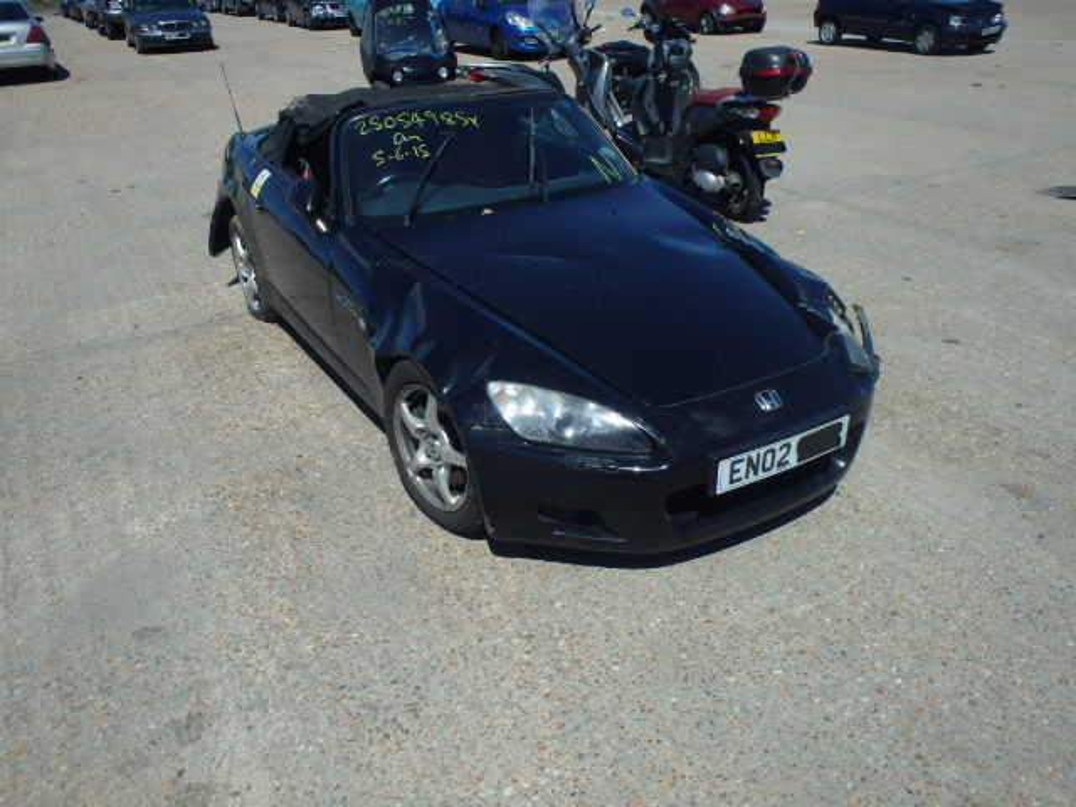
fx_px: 870
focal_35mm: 28
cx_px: 538
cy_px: 404
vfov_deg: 49.7
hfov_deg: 63.4
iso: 125
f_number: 11
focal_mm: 5
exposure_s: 1/200
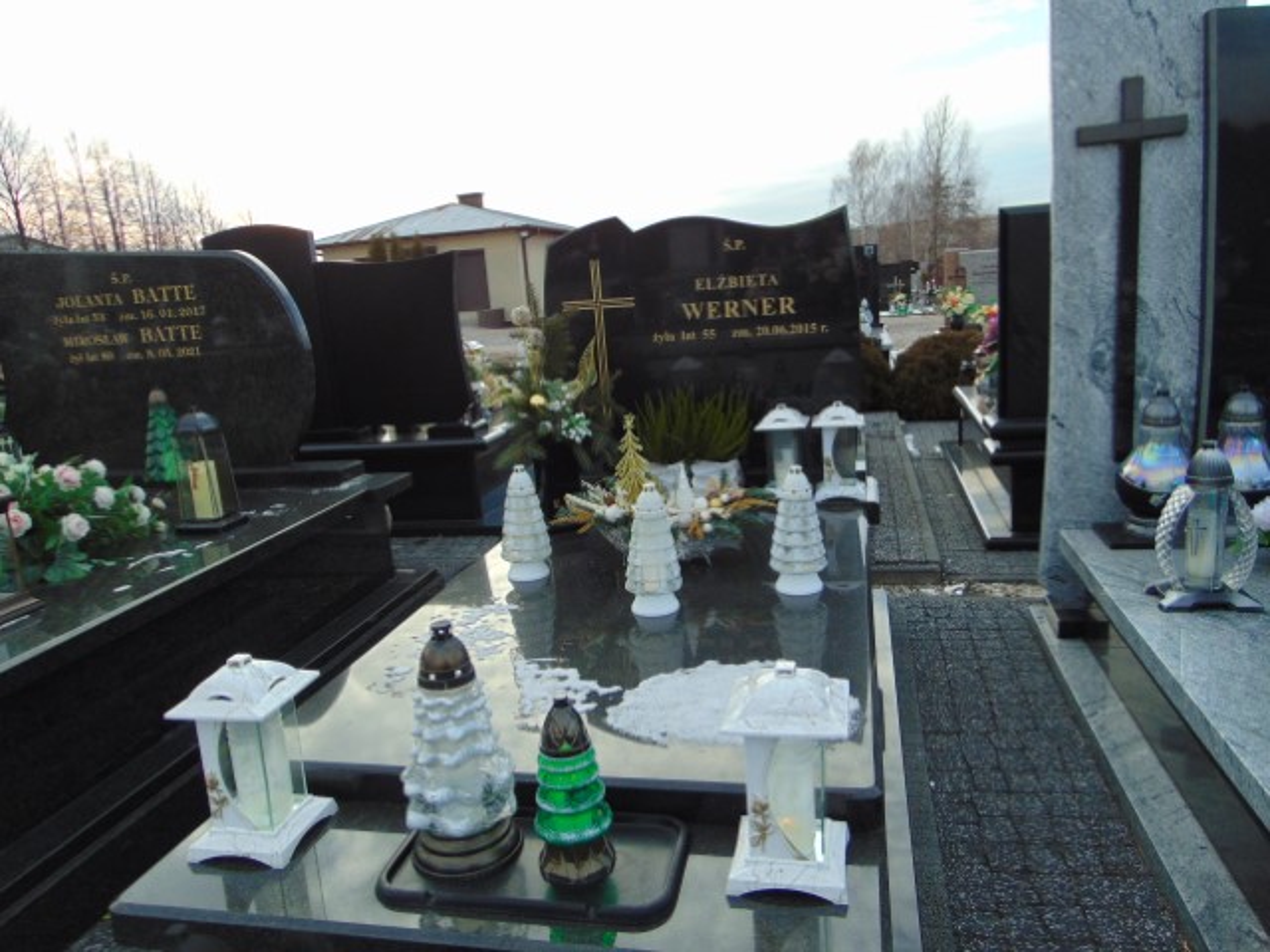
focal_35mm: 25
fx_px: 917
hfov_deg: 69.4
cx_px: 635
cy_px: 476
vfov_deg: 54.9
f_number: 3
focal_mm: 4.5
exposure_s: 1/400
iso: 80
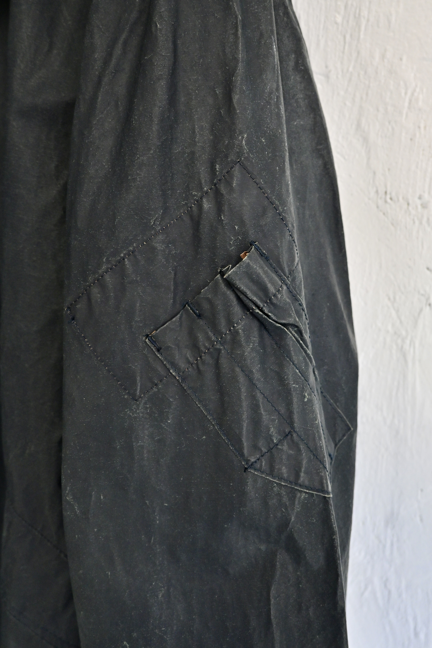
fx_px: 432
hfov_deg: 53.1
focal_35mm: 24
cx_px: 216
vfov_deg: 73.7
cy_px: 324
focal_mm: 16
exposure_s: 1/60
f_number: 5
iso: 1000
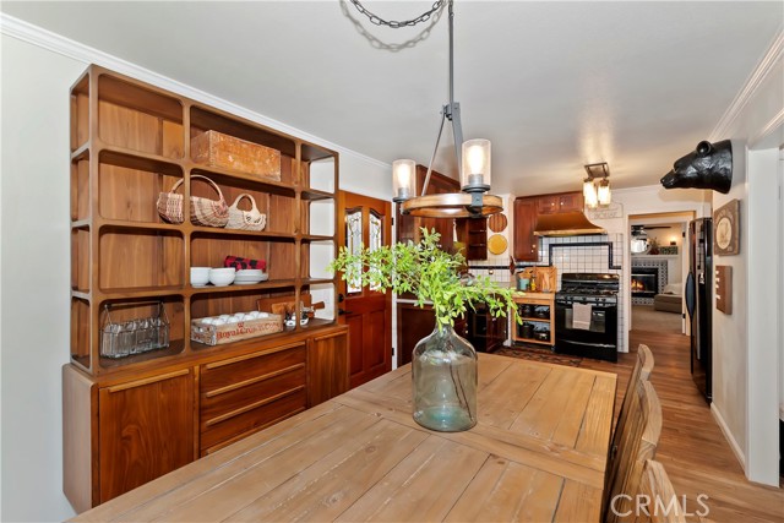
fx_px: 327
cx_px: 392
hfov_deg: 100.4
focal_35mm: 15
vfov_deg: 77.4
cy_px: 262
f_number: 8
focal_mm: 10
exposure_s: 1/30
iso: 400
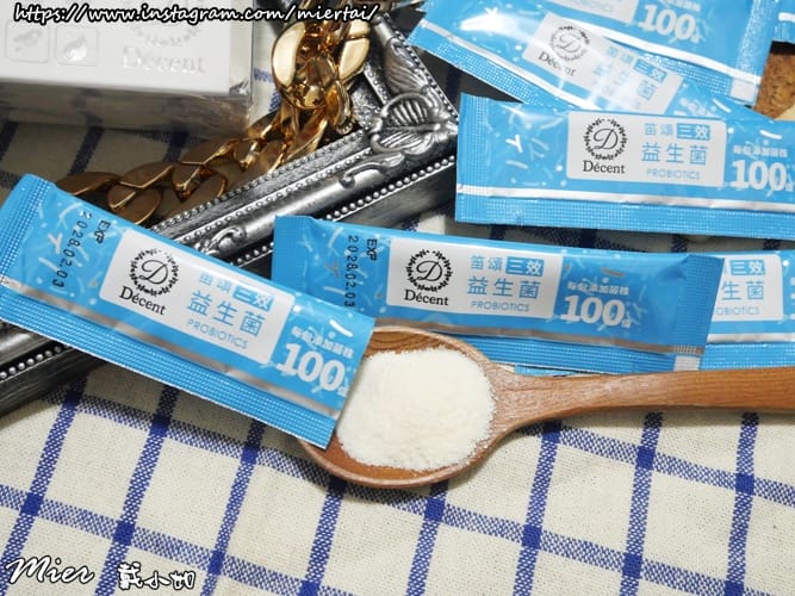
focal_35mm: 38
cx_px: 398
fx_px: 873
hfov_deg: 49.0
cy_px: 298
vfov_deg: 37.7
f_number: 6.3
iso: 3200
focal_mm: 19
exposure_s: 1/50
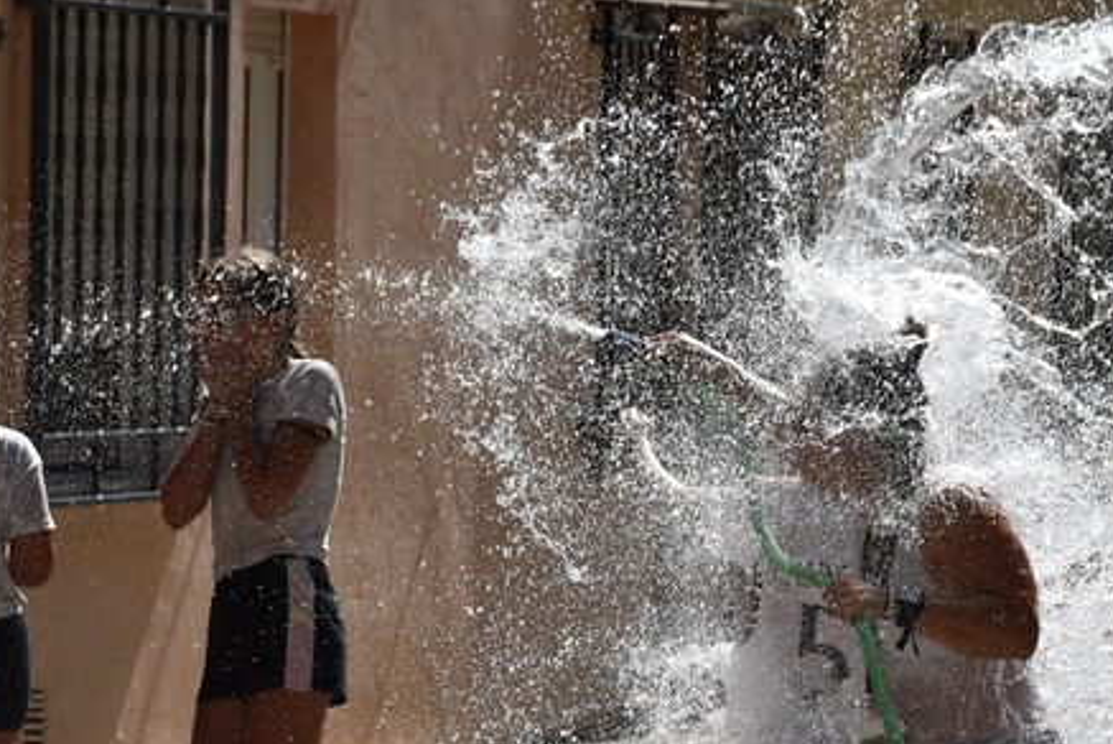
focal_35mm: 309
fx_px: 9559
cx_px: 828
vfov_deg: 4.5
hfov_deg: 6.7
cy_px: 701
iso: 400
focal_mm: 100
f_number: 6.3
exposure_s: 1/1600
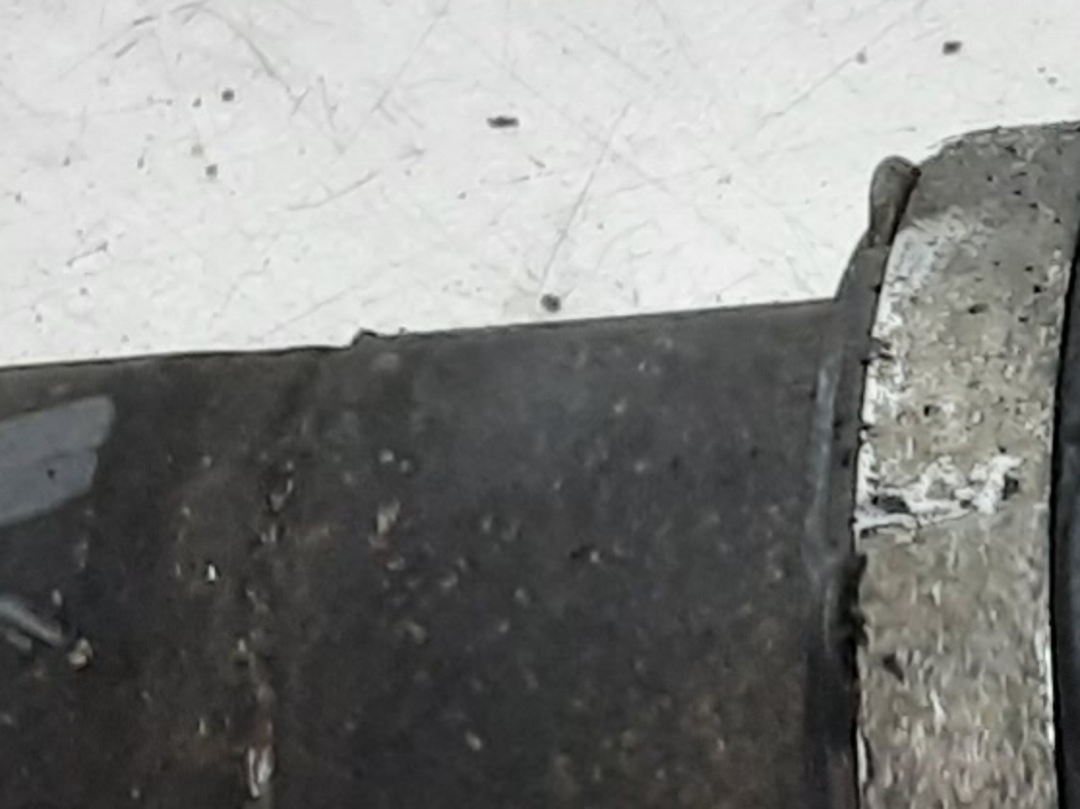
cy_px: 737
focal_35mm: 158
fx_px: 4927
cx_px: 1715
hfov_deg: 11.8
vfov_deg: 9.3
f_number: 1.9
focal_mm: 2.91
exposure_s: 1/50
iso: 80
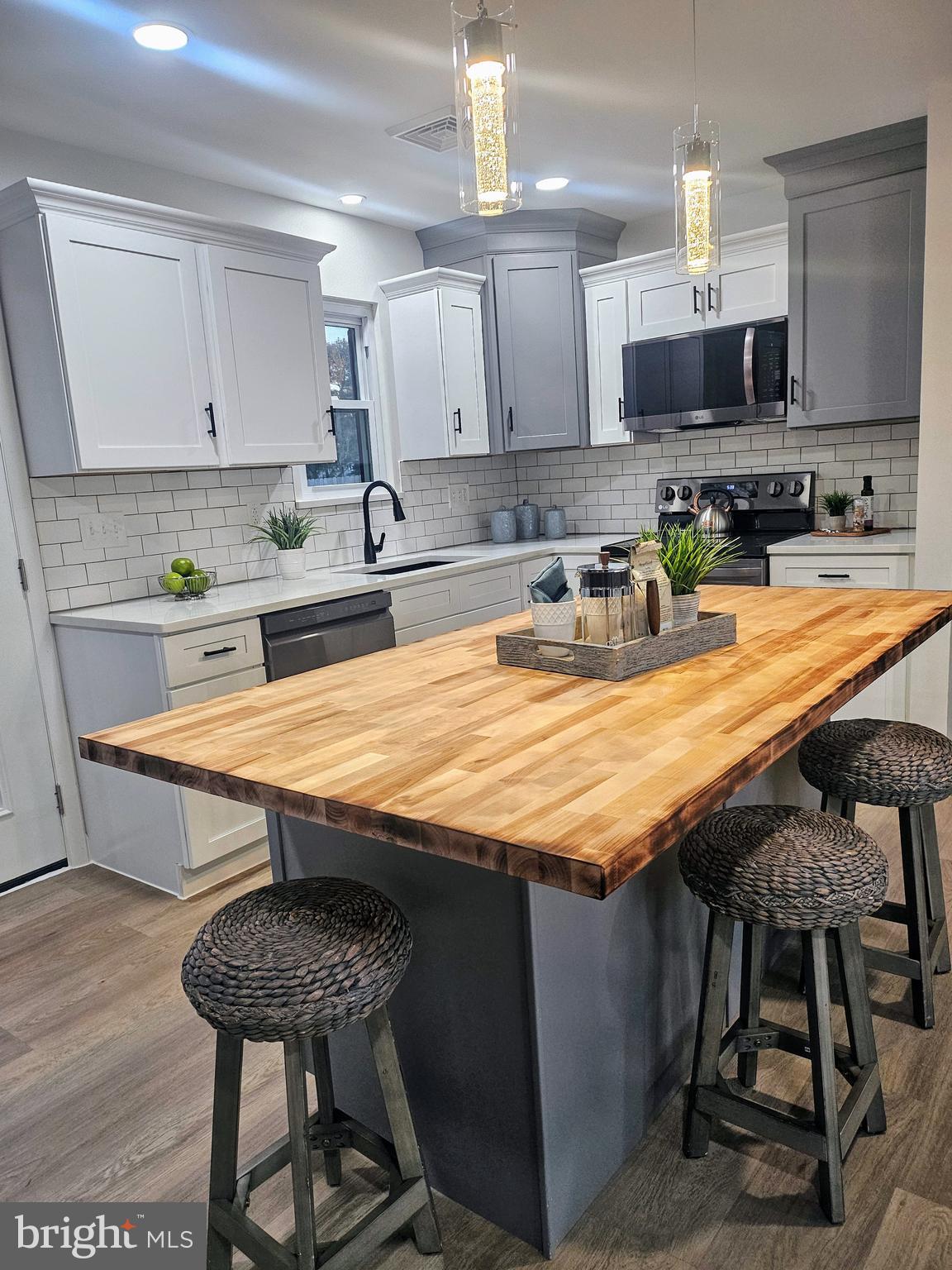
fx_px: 880
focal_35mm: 24
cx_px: 476
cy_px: 635
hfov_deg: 56.8
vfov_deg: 71.6
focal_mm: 5
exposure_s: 1/120
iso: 200
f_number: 1.8
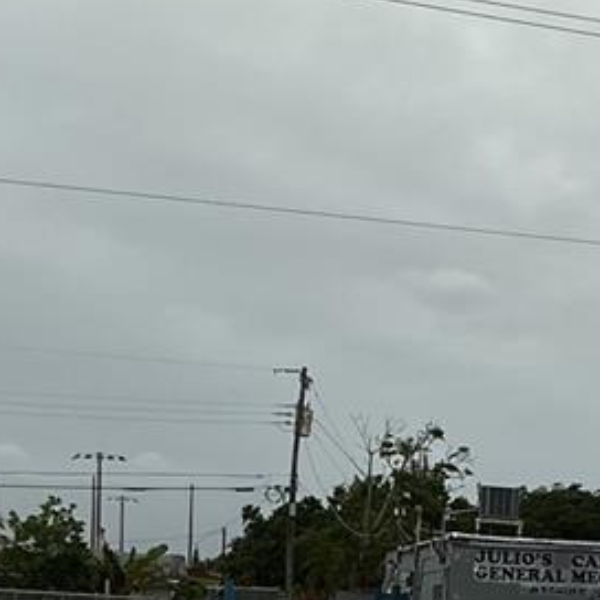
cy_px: 699
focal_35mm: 113
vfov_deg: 14.9
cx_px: 893
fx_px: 2216
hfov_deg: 14.4
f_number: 1.8
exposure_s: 1/2538
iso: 25
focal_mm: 3
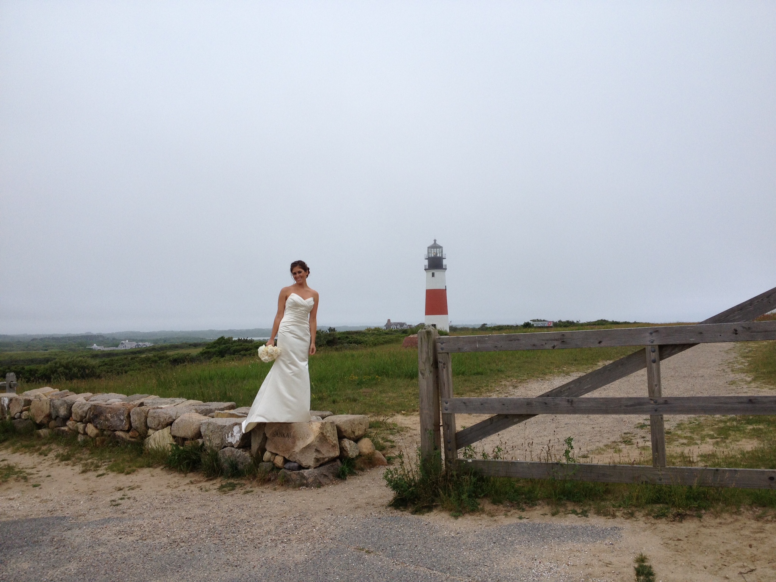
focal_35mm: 35
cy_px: 291
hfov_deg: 52.6
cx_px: 388
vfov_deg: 40.7
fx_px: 785
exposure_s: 1/1255
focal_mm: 4.28
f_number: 2.4
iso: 50
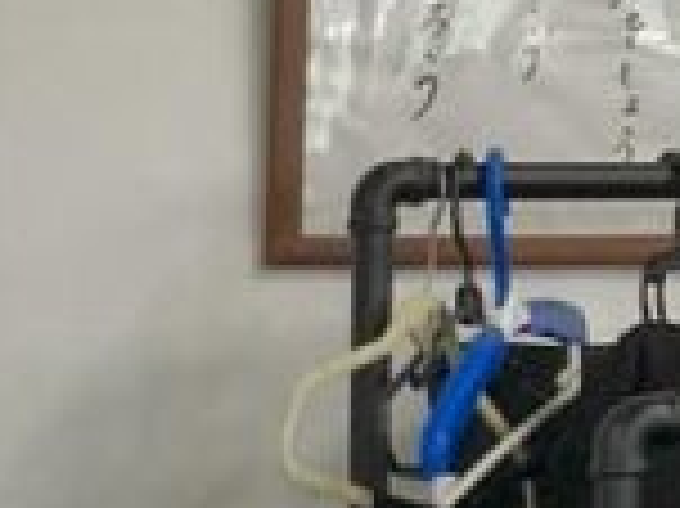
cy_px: 661
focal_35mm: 190
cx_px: -1198
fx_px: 3729
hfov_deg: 8.9
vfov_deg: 7.7
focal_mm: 3.99
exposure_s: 1/100
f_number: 1.8
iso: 50
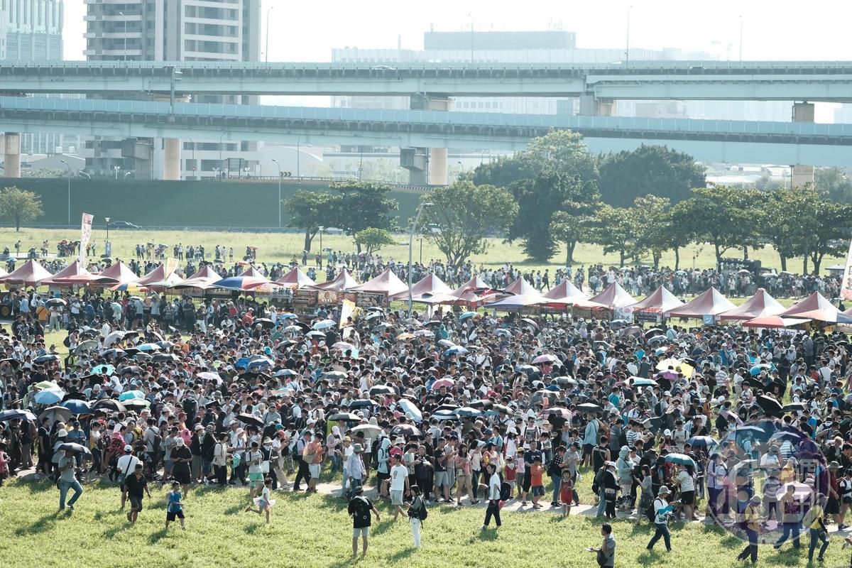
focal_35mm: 135
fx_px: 3195
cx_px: 426
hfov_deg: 15.2
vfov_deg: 10.2
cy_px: 284
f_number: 2
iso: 200
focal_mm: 90
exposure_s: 1/2500
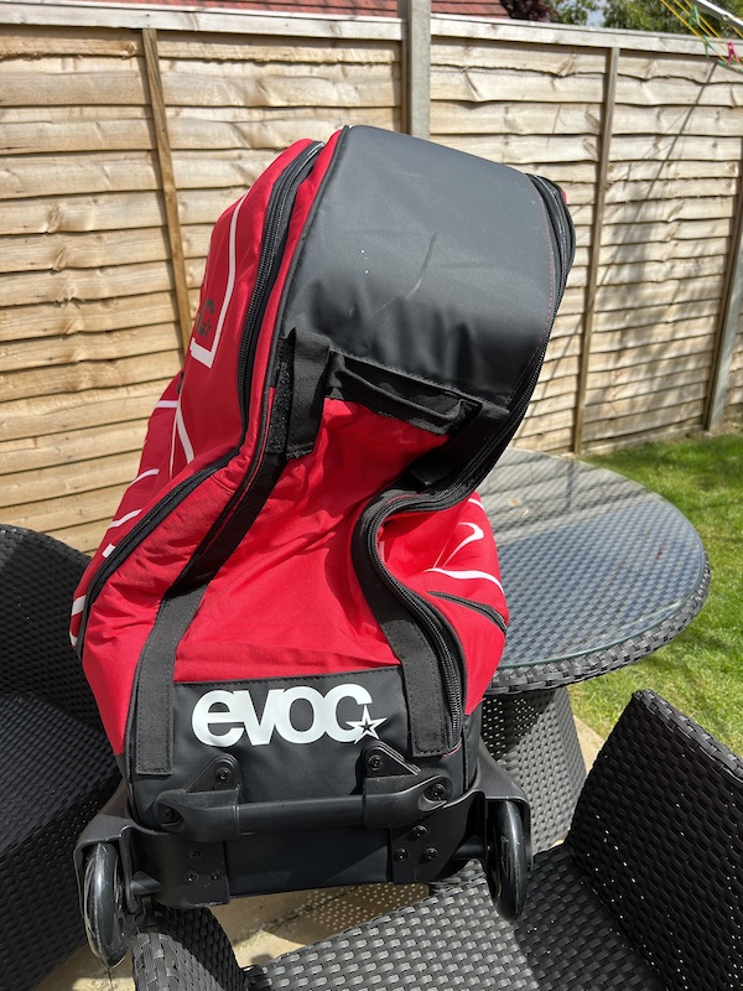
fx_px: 744
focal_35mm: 26
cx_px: 372
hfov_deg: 53.1
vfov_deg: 67.3
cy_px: 496
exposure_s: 1/3257
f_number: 1.5
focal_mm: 5.7
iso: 50
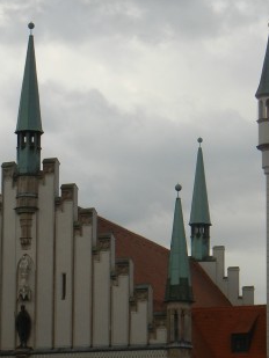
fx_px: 1750
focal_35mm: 169
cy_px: 256
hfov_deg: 8.8
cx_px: 109
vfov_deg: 11.7
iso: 160
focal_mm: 12.2
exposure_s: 1/528
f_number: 4.1
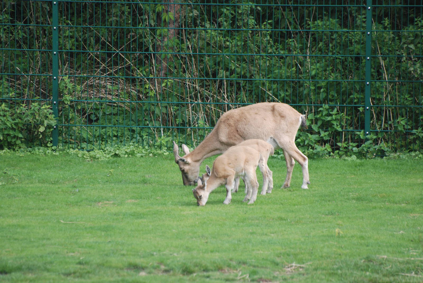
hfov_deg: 4.6
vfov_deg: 3.1
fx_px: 5294
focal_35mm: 450
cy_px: 142
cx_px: 212
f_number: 5.6
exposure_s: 1/500
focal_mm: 300
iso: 360
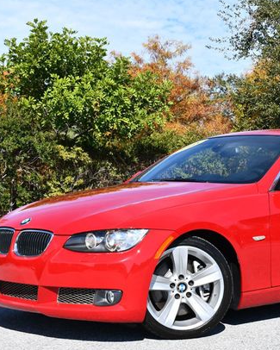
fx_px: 859
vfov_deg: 23.0
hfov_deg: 18.3
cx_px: 238
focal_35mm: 83
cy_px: 178
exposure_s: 1/250
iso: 100
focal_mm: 28
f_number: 8
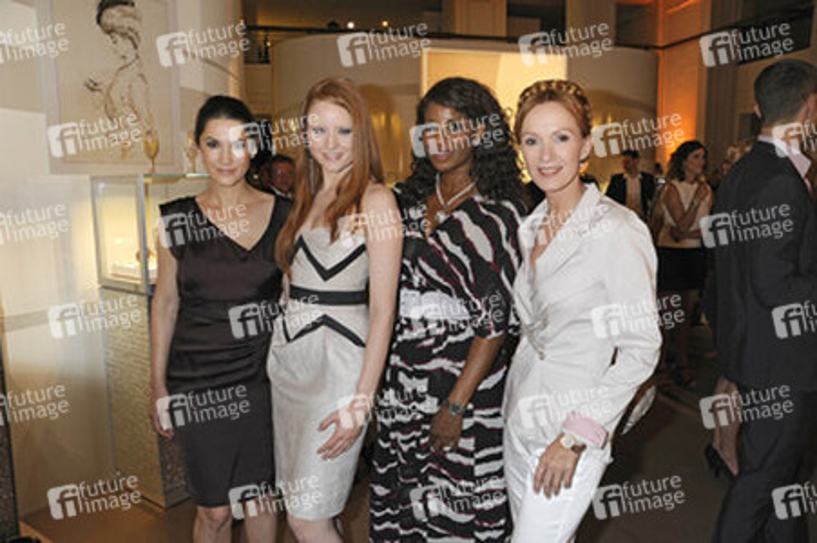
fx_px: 635
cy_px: 272
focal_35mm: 28
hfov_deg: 65.5
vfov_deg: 46.3
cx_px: 408
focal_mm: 28
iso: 1600
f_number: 6.3
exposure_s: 1/50
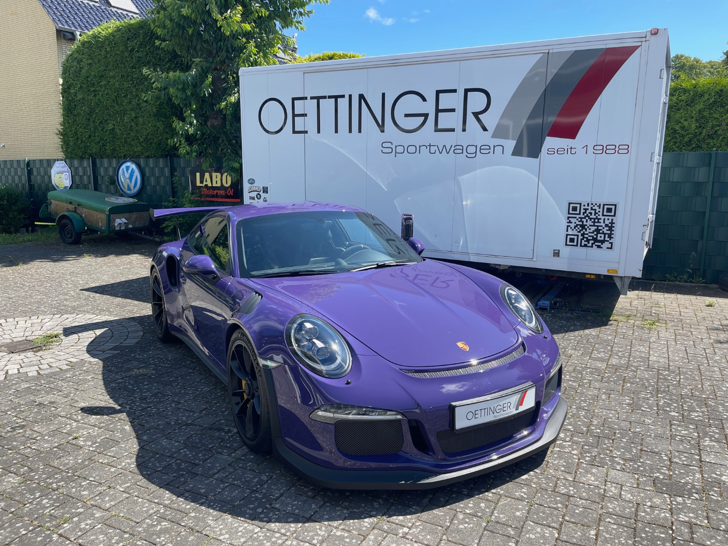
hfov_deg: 67.3
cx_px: 364
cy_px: 273
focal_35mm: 26
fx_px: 547
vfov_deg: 53.1
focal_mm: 5.1
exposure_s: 1/765
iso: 32
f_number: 1.6
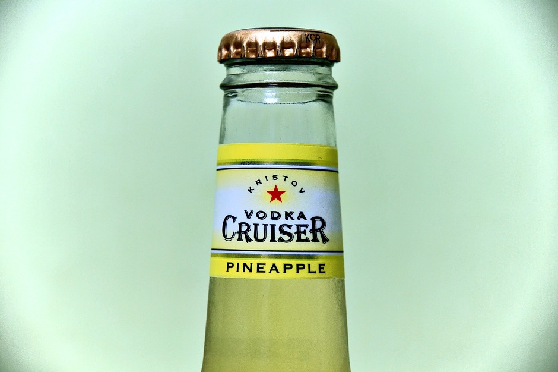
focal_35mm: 158
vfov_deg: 8.7
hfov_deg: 13.0
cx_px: 279
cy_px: 186
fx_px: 2440
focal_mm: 105
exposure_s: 1/25
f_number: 5.6
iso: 400
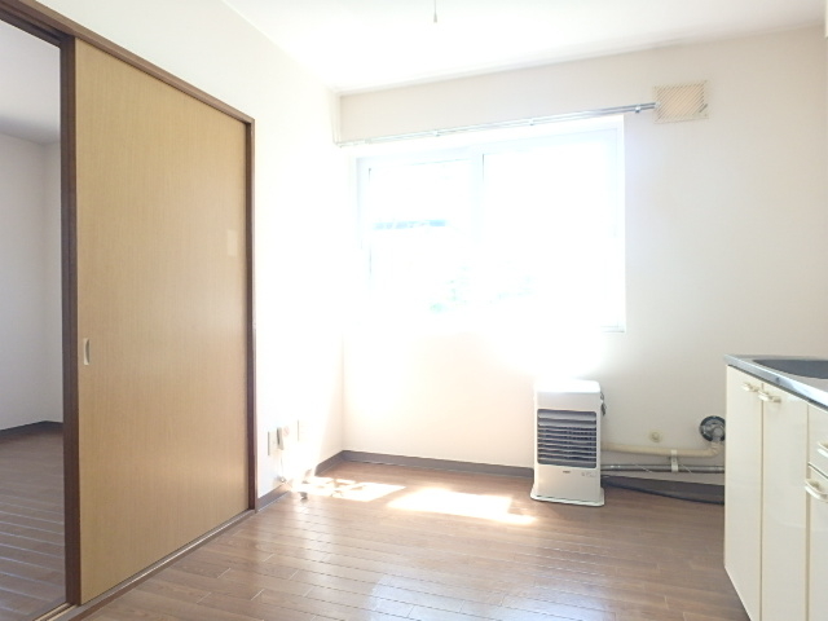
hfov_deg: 79.0
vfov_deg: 63.4
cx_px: 414
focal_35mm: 21
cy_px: 310
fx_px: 502
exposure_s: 1/40
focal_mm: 3.7
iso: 200
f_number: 3.5
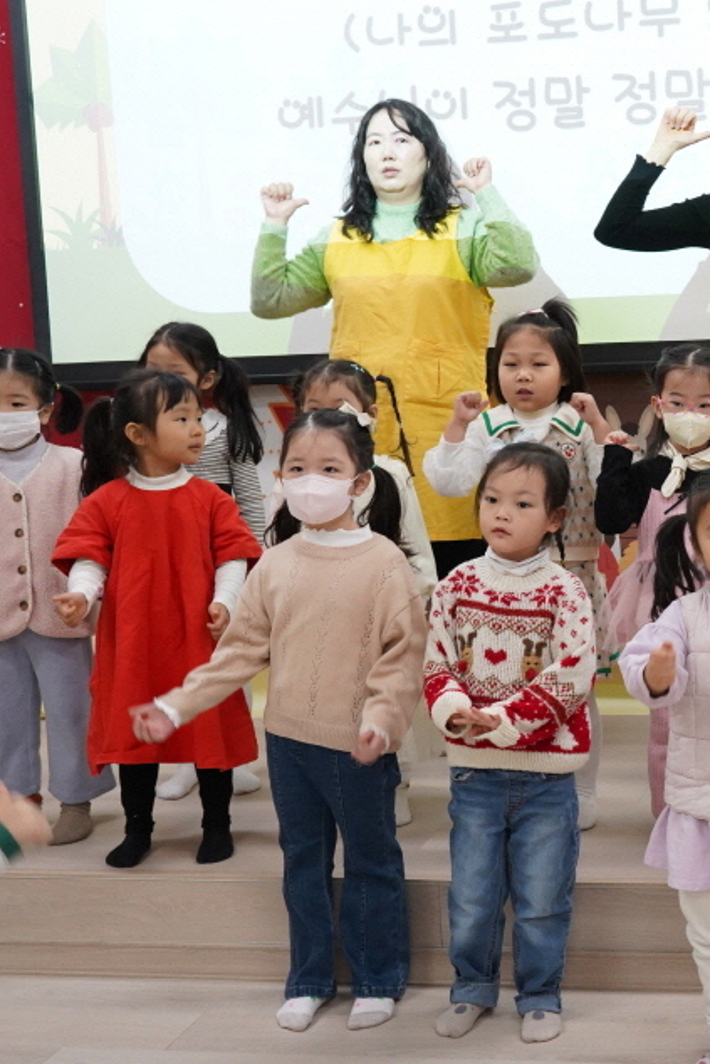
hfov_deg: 24.2
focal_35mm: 53
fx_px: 1567
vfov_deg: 37.5
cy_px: 480
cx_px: 732
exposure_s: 1/100
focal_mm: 28
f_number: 6.3
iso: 2500
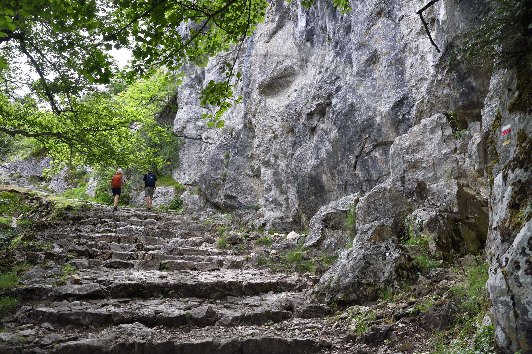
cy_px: 177
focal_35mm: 32
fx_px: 473
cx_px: 266
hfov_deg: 58.7
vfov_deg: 41.1
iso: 200
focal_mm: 32
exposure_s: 1/80
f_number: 8
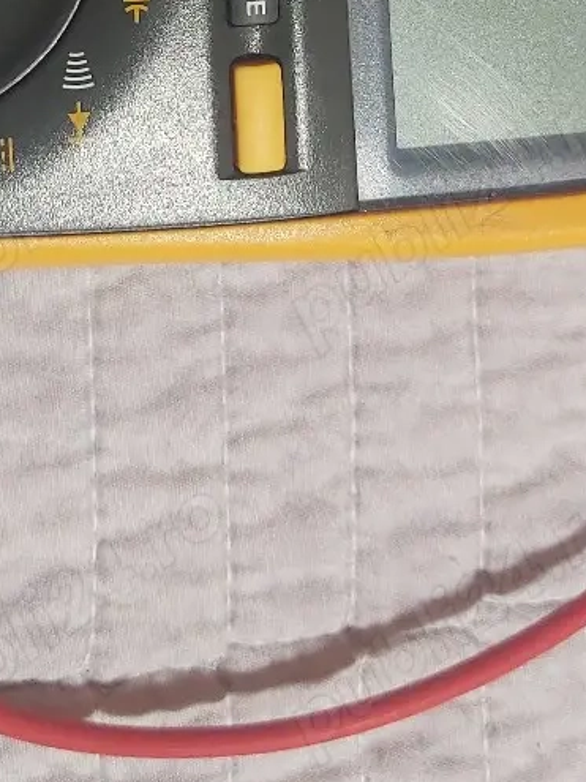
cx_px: 156
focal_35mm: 70
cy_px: -140
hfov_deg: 20.9
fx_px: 1581
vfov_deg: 25.2
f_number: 1.7
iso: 100
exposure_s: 1/50
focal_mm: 3.92
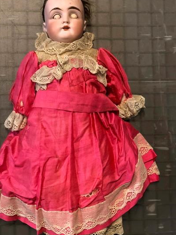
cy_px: 108
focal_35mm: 63
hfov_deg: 23.3
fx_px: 427
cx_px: 80
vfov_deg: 30.7
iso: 160
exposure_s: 1/24
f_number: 2.4
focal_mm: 6
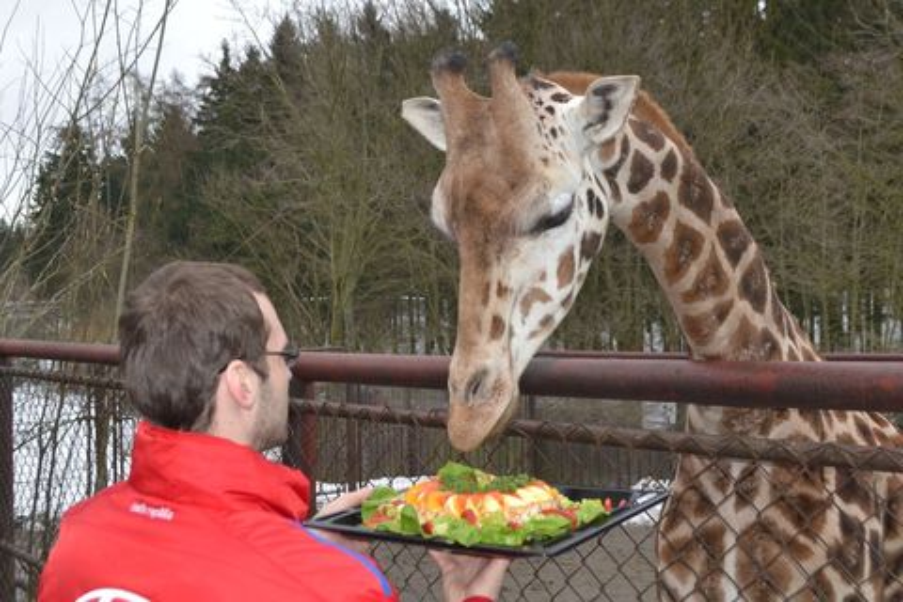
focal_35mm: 30
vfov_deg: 43.6
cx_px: 452
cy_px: 301
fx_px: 752
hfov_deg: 61.9
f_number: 5.6
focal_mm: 20
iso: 100
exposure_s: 1/200
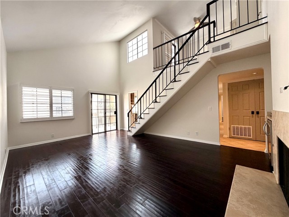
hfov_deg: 102.1
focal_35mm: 14
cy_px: 108
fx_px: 117
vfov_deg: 85.7
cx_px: 144
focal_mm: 2.22
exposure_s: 1/121
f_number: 2.2
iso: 125
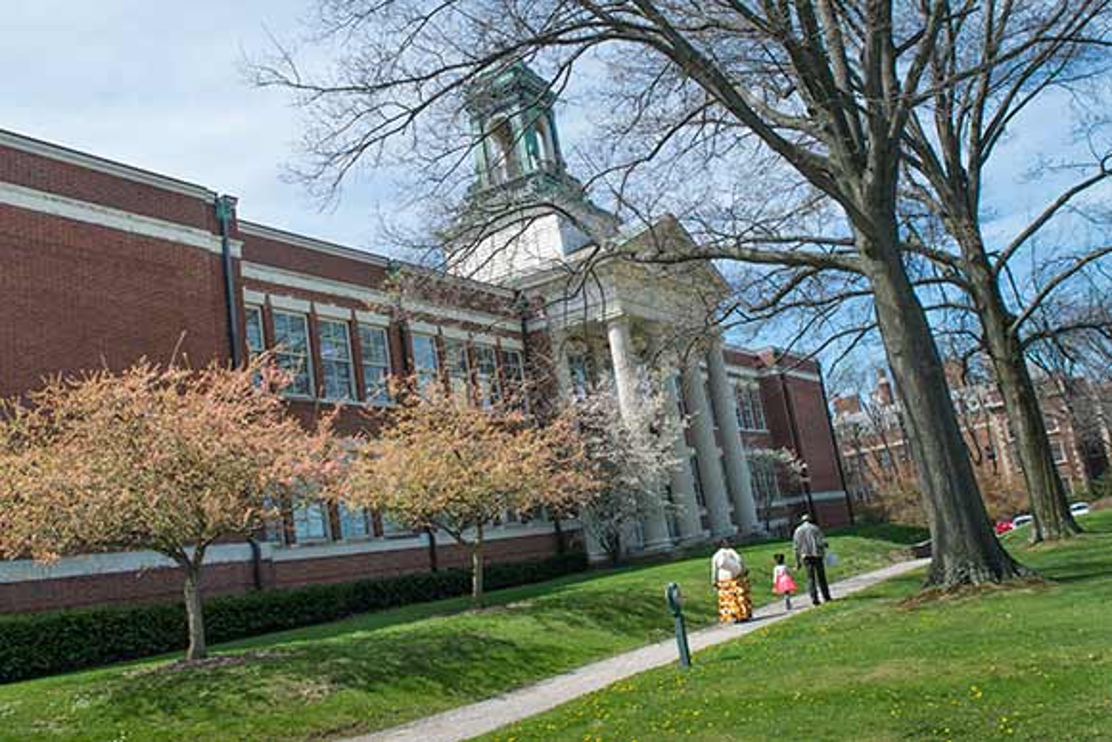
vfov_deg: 53.2
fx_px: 741
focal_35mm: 24
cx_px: 556
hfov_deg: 73.7
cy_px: 371
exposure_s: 1/500
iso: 250
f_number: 8
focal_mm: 24
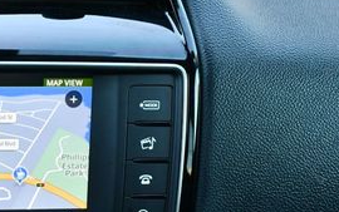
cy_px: 174
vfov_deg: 14.9
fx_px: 804
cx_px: -58
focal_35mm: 87
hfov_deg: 22.2
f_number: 3.5
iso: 800
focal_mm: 18
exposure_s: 1/160
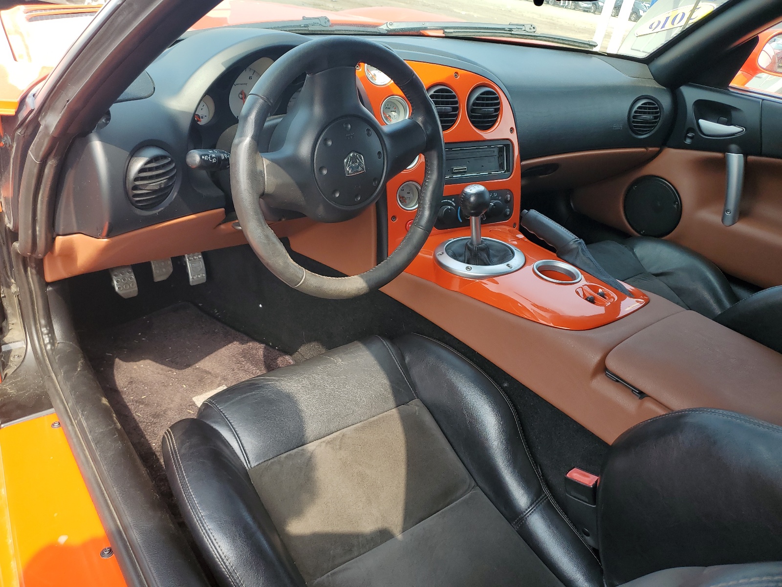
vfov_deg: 53.1
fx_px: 587
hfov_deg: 67.3
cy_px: 294
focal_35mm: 26
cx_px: 391
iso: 50
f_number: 1.5
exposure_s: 1/476
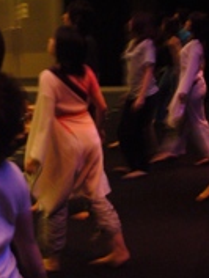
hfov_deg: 16.0
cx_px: -35
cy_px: 90
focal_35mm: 89
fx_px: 716
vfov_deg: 21.9
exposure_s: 1/8
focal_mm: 5.8
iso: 200
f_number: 2.8
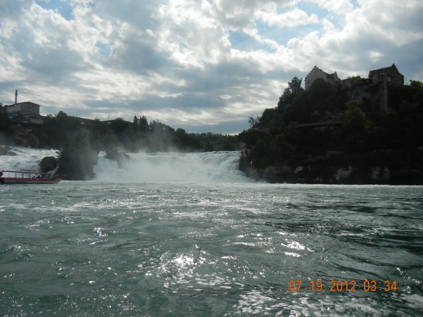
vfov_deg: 45.4
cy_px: 156
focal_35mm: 31
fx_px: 379
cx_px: 205
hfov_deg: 58.3
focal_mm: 5.4
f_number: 7
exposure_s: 1/983
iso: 160
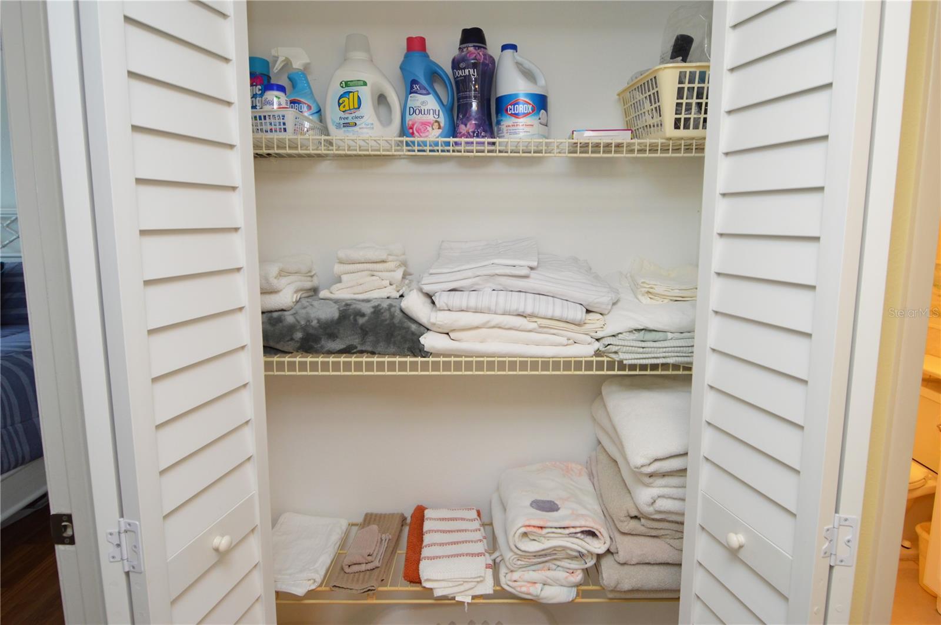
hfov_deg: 90.1
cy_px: 312
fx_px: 470
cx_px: 470
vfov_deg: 67.3
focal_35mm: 18
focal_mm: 12
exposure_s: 1/60
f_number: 4
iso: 400
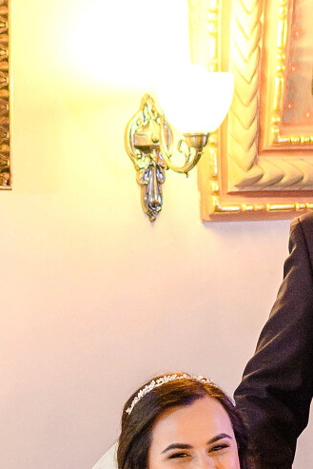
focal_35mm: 216
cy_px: 460
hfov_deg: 6.3
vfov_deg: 9.5
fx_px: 2815
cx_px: 323
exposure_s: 1/250
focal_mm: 35
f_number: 2.2
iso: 800
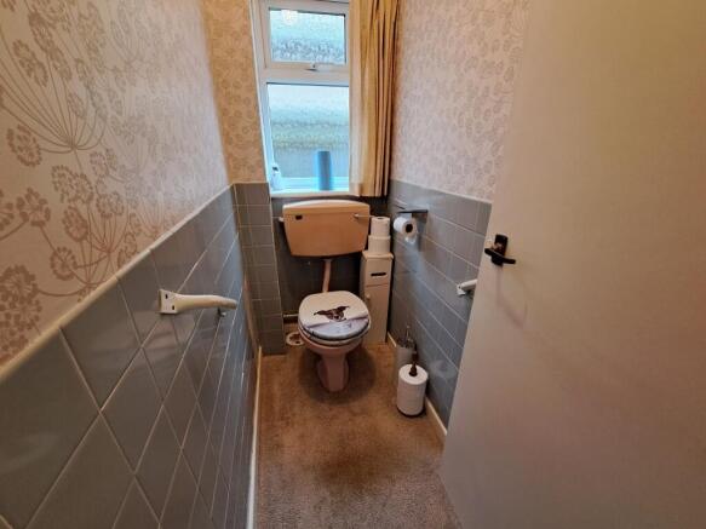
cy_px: 264
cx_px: 353
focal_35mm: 13
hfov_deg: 106.2
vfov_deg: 89.9
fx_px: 265
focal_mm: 1.74
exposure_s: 1/50
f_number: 2.2
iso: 125
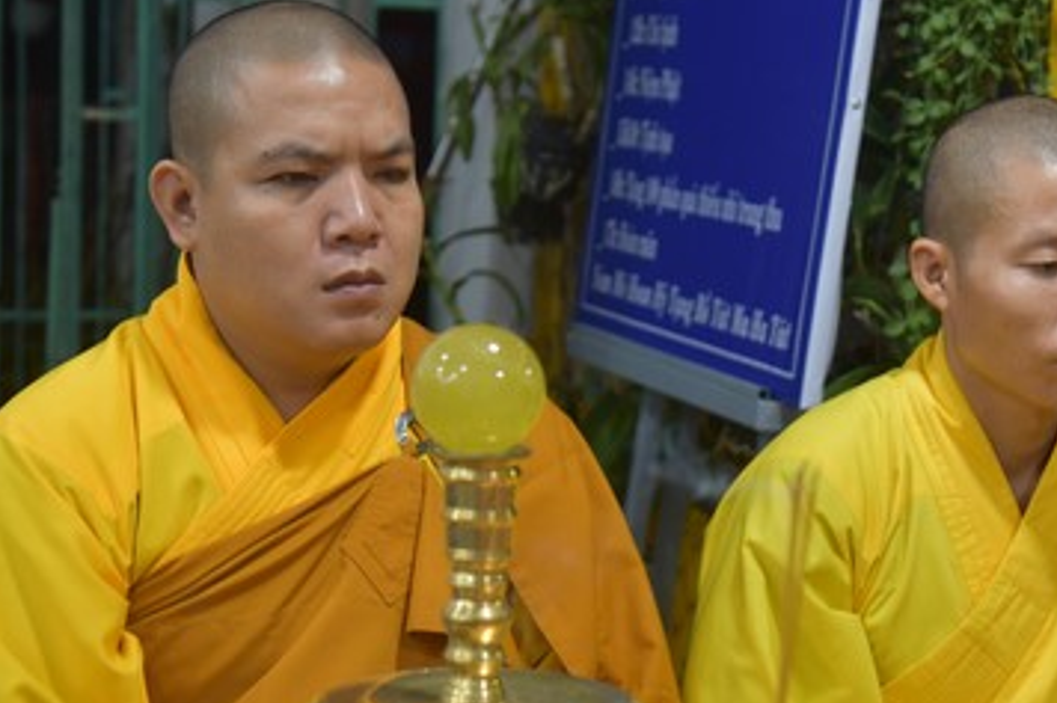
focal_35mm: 106
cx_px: 724
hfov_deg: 19.2
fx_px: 3111
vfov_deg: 12.9
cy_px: 374
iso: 800
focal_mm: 58
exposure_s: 1/60
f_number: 4
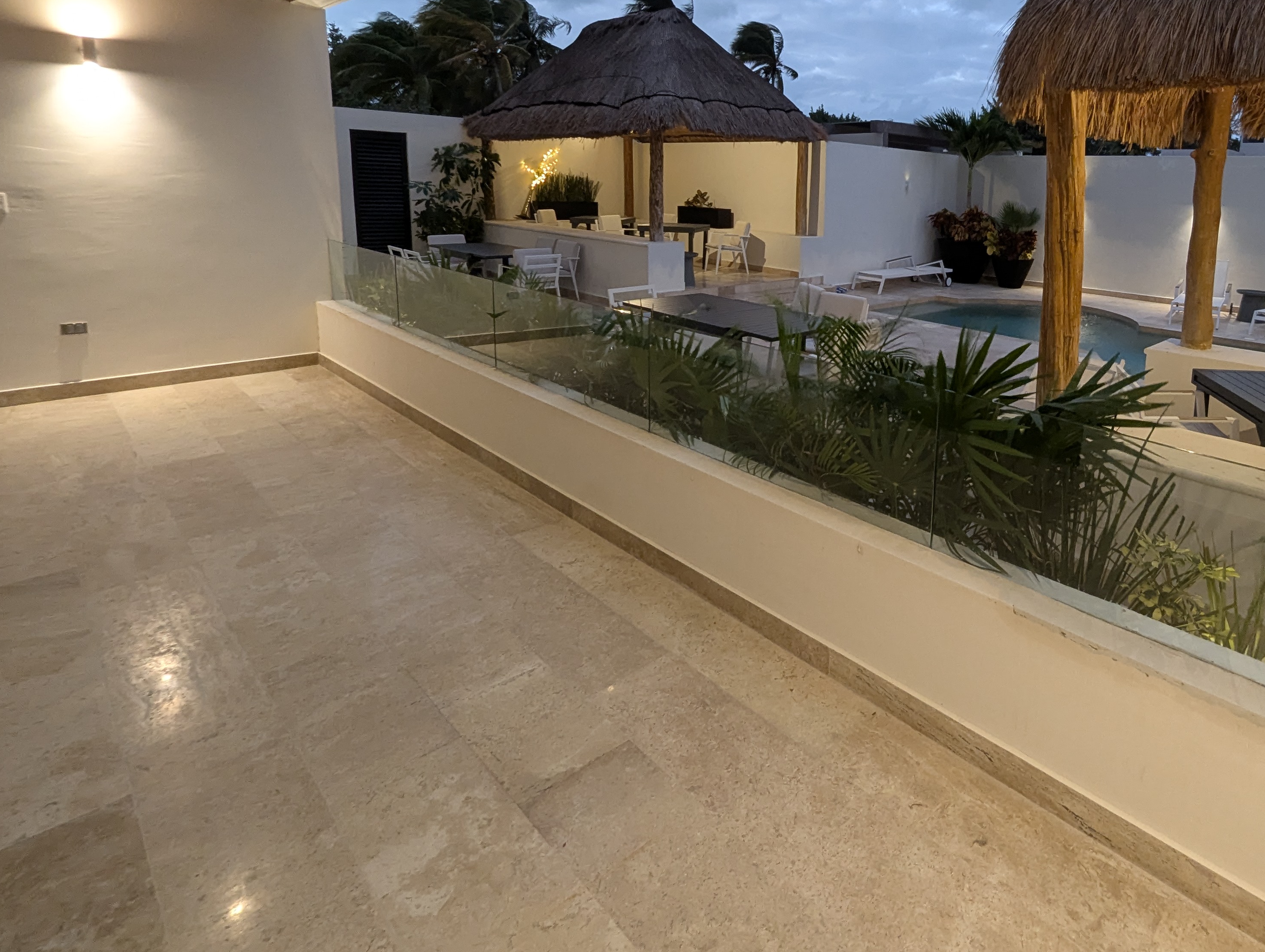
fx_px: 659
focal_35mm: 18
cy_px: 297
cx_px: 859
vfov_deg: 69.1
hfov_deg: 84.2
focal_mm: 1.95
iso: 275
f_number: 2.2
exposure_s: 1/24
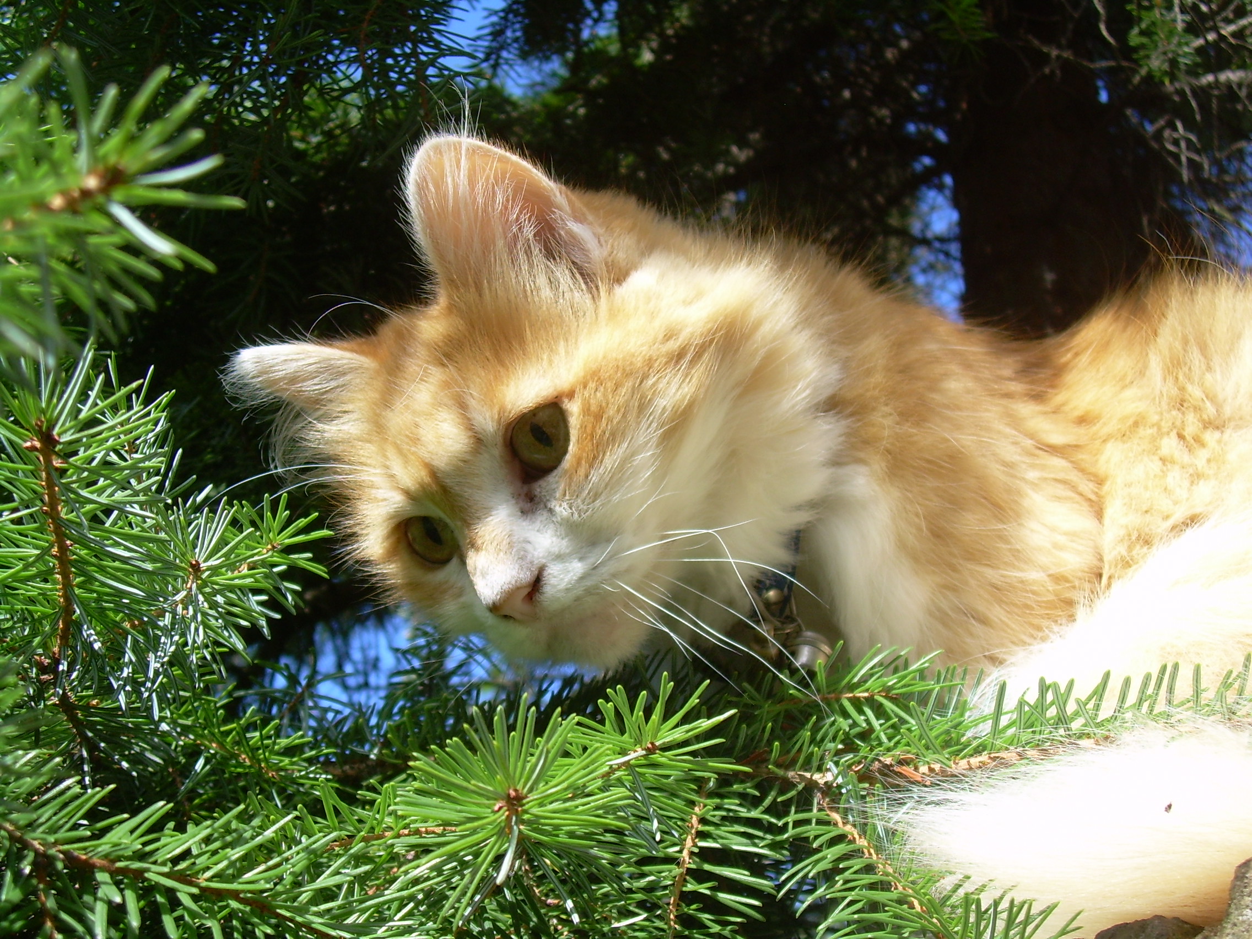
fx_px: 1917
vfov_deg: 27.5
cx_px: 626
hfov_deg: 36.2
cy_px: 470
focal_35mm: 53
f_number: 3.2
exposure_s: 1/354
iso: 50
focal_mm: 8.9
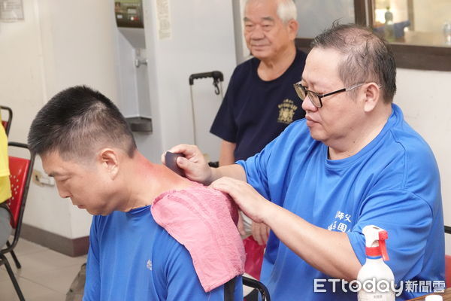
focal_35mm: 104
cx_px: 226
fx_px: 1303
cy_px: 150
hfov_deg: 19.6
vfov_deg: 13.2
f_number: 4
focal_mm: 38.04
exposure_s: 1/250
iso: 3200
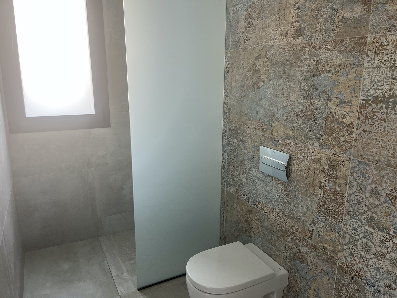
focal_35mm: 26
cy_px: 149
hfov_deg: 67.3
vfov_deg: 53.1
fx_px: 298
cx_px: 198
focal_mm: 5.1
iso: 125
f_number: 1.6
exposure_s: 1/116
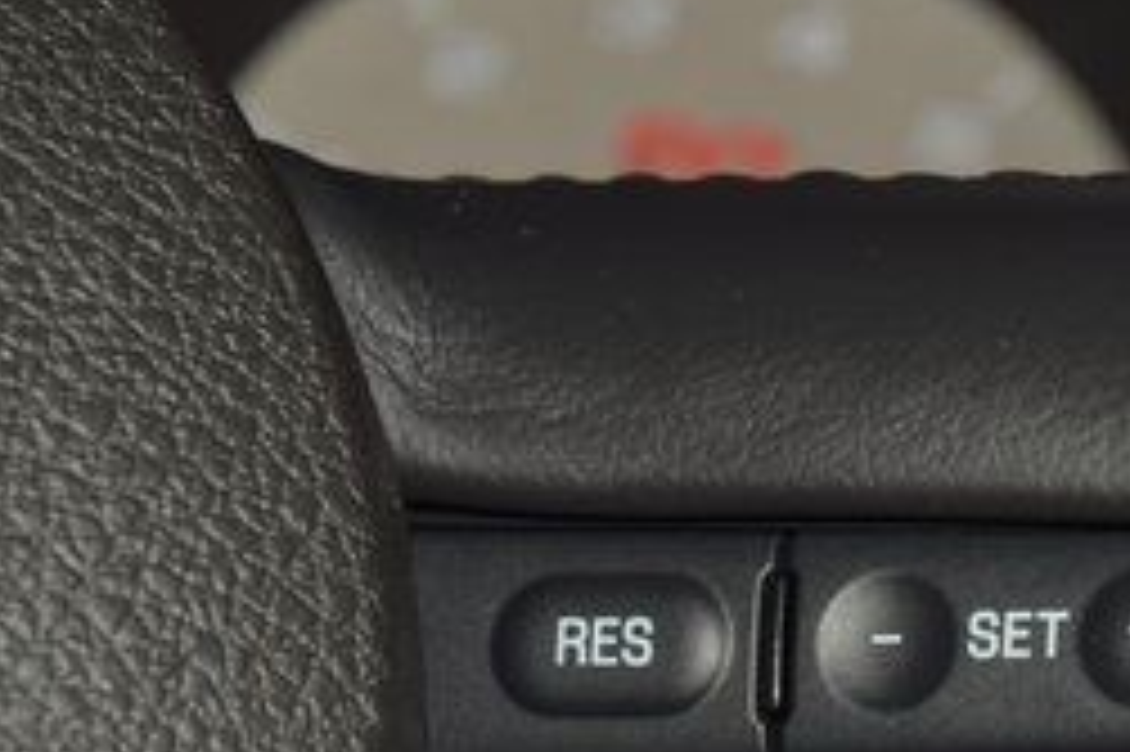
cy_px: 583
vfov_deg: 5.1
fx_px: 8406
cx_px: 995
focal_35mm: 268
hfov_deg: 7.7
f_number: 8
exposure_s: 1/125
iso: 100
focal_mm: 70
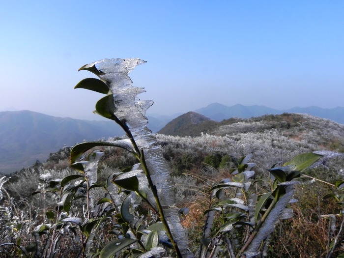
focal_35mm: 26
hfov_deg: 67.3
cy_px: 129
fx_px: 258
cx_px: 172
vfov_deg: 53.1
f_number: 8
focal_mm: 4.6
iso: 160
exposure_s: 1/394
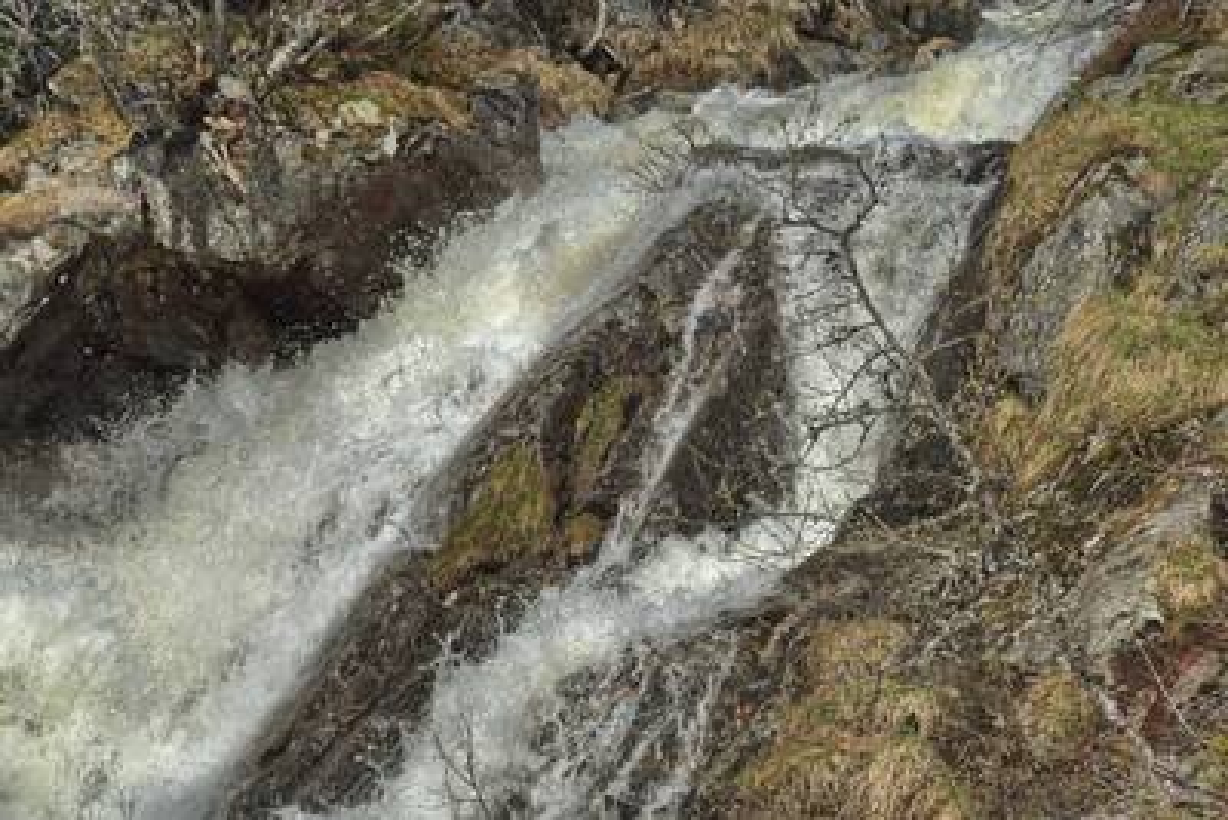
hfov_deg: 17.1
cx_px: 614
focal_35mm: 120
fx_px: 4095
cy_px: 410
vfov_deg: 11.4
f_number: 10
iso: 100
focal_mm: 120
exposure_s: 1/200
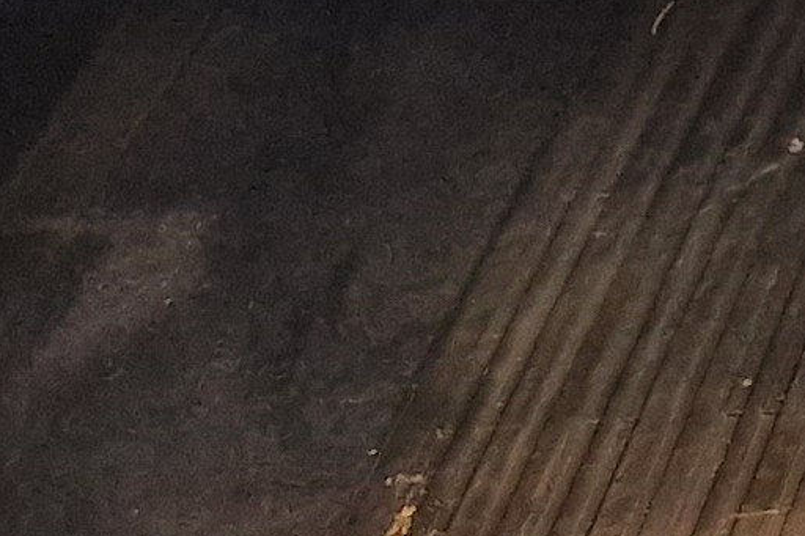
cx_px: 2338
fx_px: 4180
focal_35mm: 187
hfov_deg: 9.1
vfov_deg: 6.5
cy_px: -1272
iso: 160
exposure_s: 1/100
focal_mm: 5.4
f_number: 1.8
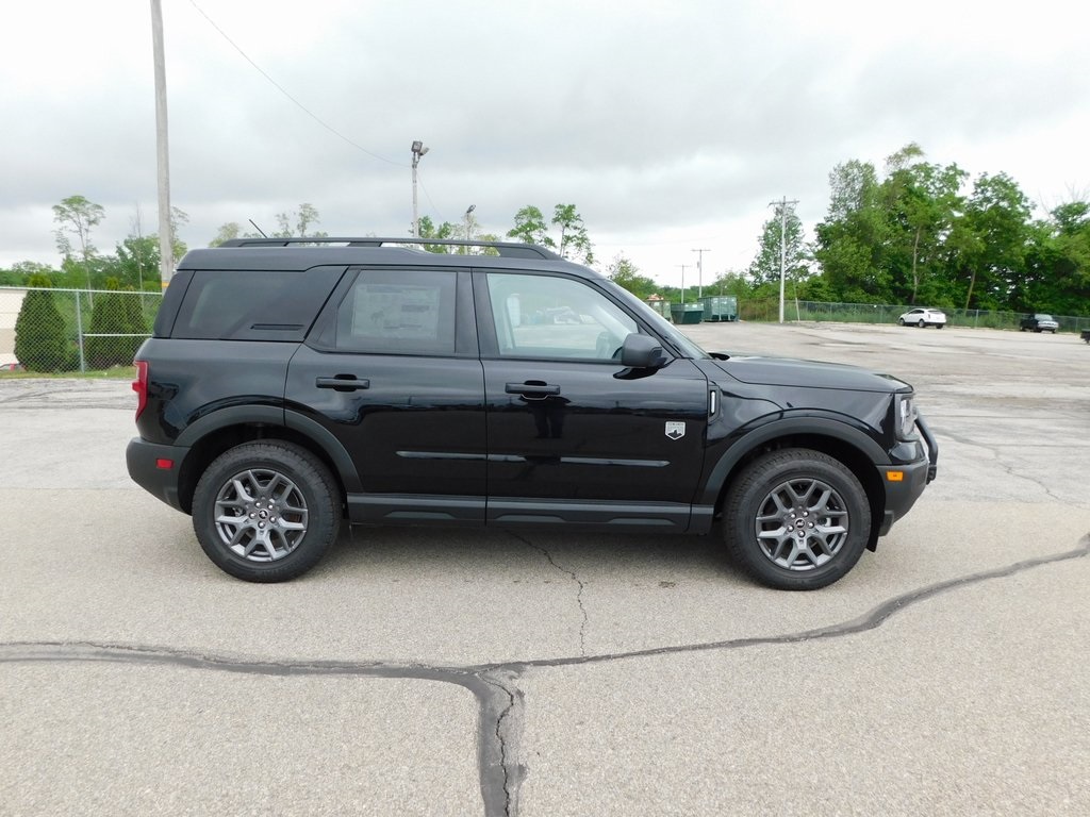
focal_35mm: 23
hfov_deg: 73.9
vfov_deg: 58.9
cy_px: 408
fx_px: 724
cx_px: 545
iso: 125
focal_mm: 4
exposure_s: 1/400
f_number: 3
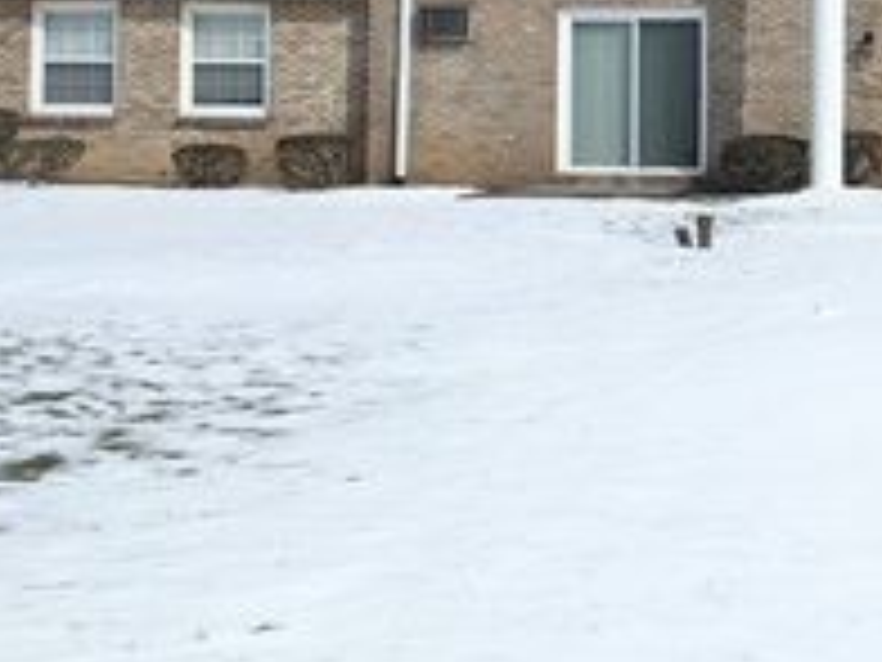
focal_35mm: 69
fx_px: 1758
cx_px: 1004
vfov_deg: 20.9
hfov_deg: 25.8
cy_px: 79
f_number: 1.8
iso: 111
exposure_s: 1/7812
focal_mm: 4.44
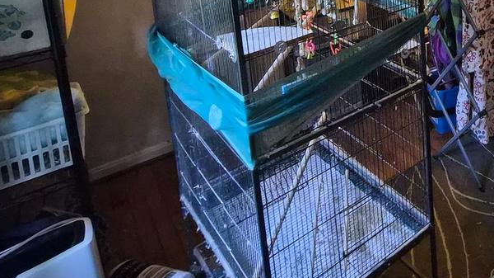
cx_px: 481
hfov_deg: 48.9
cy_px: -59
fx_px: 445
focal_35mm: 34
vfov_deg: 29.6
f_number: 2.2
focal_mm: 1.7
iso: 1250
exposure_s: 1/60
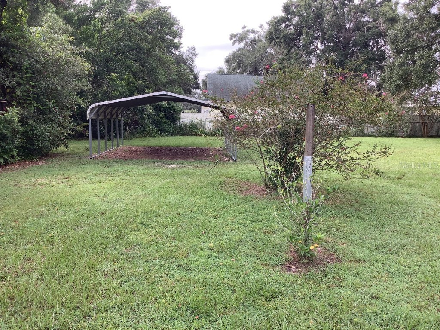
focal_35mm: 31
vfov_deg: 45.4
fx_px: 394
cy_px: 165
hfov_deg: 58.4
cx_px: 220
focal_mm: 3.3
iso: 25
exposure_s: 1/132
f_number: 2.4
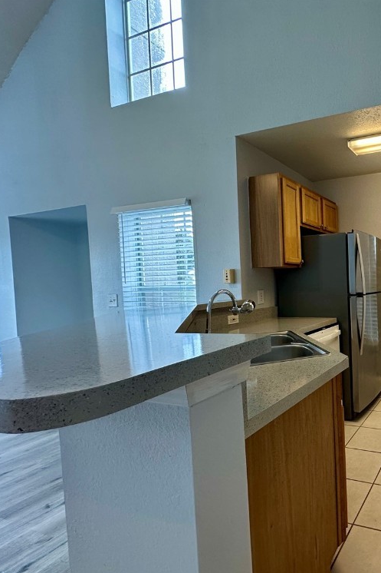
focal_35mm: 20
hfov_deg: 51.1
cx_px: 373
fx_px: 318
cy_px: 292
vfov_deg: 84.0
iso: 160
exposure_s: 1/120
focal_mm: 2.22
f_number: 2.2
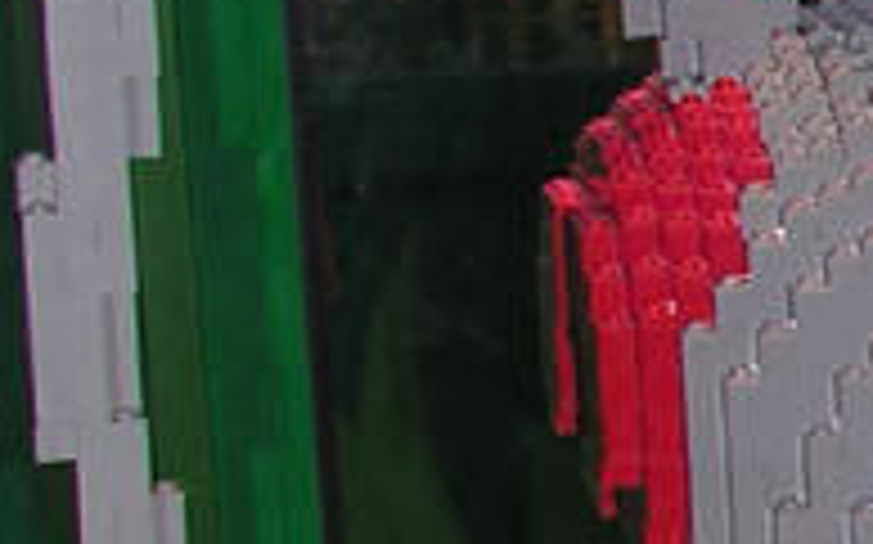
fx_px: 6206
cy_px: 699
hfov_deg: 7.4
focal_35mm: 261
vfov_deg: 5.0
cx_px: 2200
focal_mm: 8.9
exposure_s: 1/60.1
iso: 50
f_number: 2.8
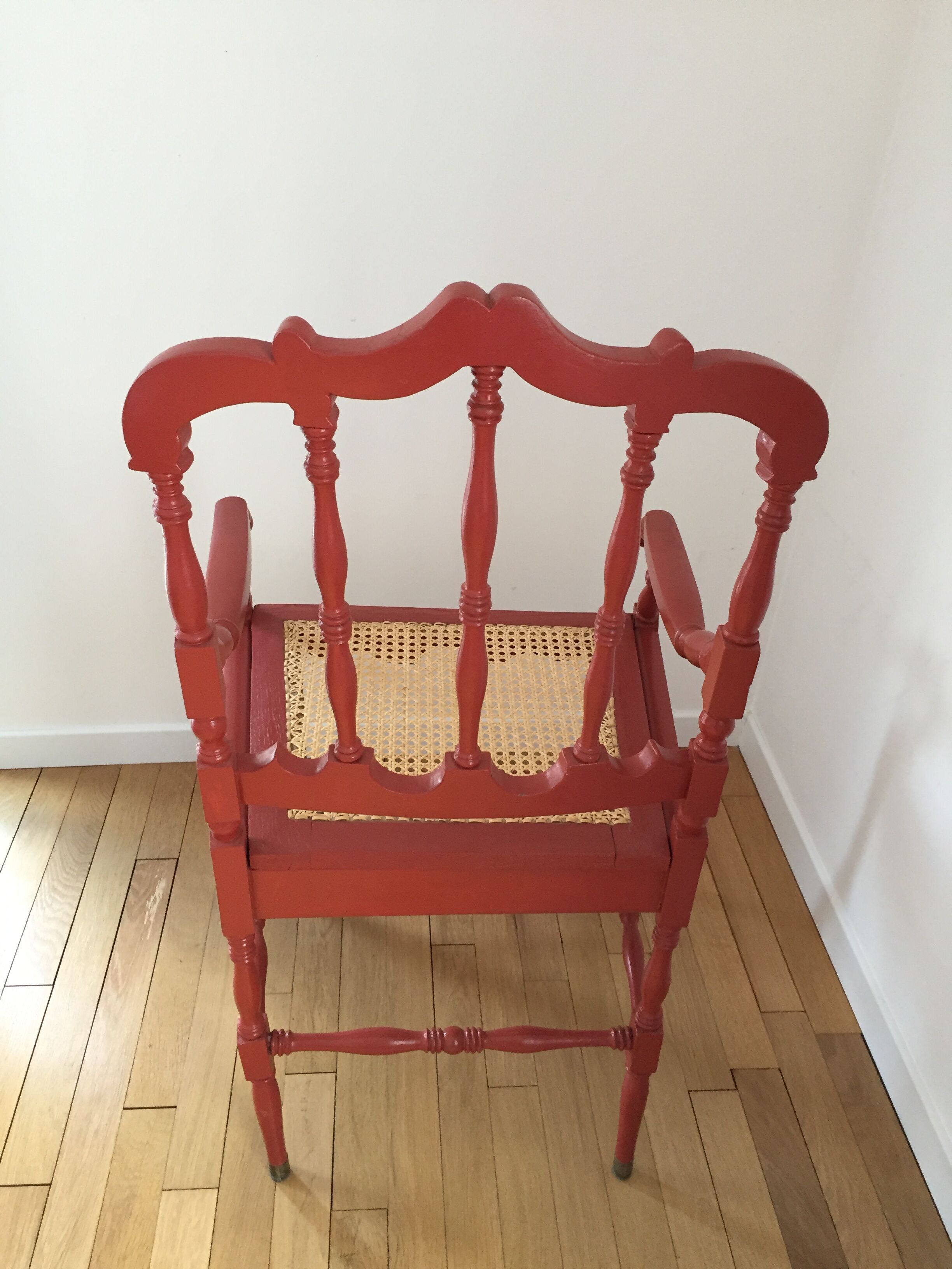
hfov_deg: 48.2
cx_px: 476
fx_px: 1063
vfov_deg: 61.7
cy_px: 634
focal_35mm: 29
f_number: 2.2
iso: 160
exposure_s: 1/33
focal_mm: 4.15
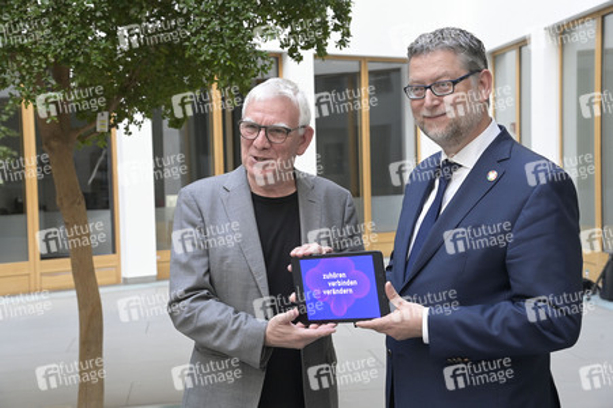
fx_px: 936
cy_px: 204
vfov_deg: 24.6
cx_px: 306
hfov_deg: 36.3
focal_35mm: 55
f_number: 6.3
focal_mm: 55
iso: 4000
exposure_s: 1/125
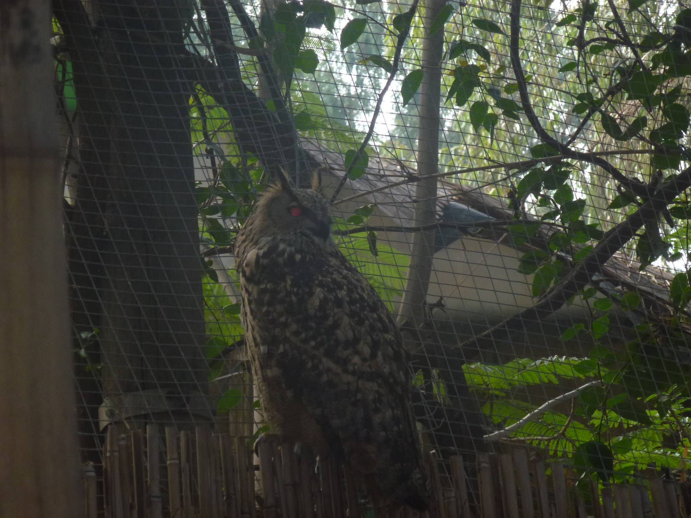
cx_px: 346
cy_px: 259
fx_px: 3633
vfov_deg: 8.2
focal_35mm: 182
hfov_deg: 10.9
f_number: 5.4
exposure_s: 1/60
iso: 200
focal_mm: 32.6
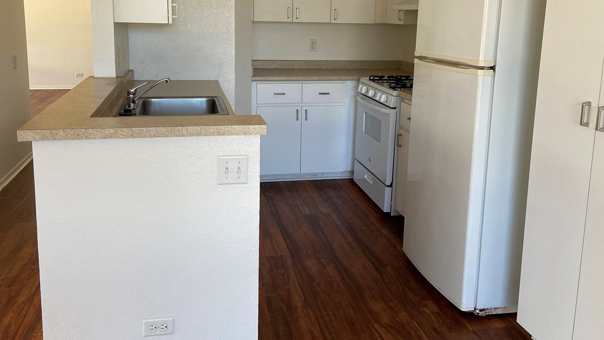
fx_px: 545
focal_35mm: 34
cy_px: 111
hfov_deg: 58.0
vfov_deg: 34.3
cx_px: 299
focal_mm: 4.25
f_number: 1.8
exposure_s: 1/121
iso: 80
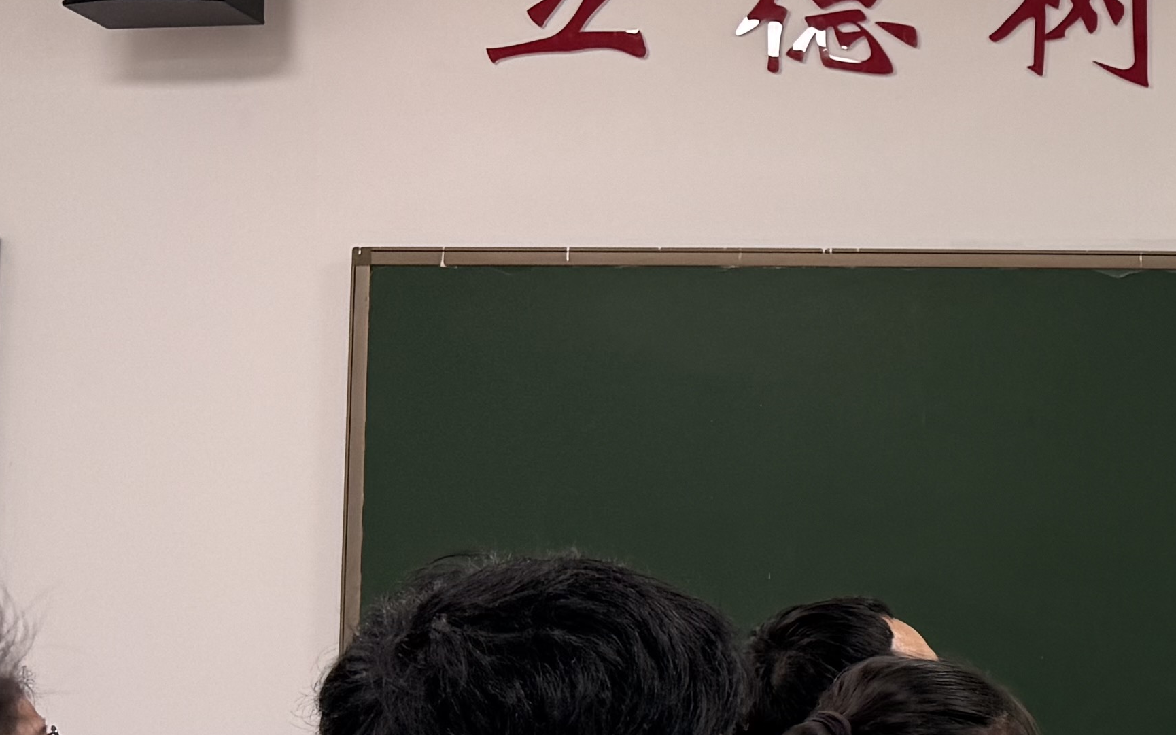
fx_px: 2692
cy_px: 524
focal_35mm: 84
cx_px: 1825
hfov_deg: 20.6
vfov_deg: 15.5
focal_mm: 6.76
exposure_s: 1/60
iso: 125
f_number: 1.78
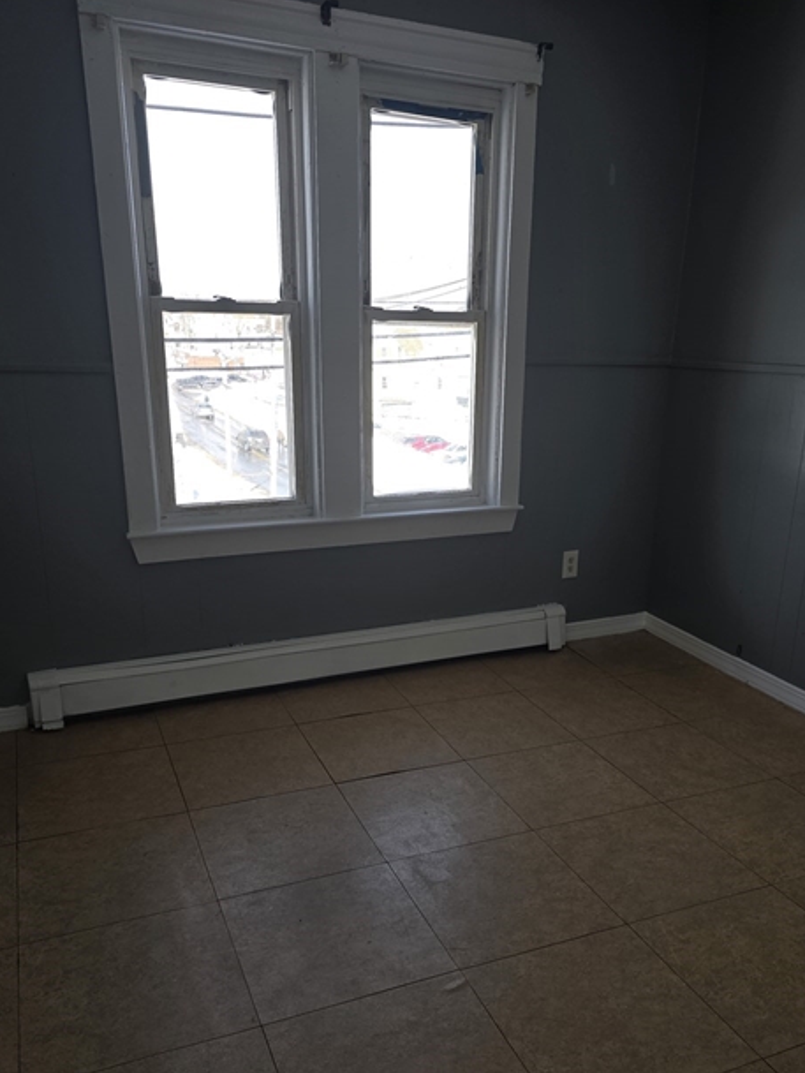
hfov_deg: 48.2
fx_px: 899
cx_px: 398
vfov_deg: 61.4
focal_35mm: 29
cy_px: 608
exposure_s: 1/120
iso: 16
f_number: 1.7
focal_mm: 6.3
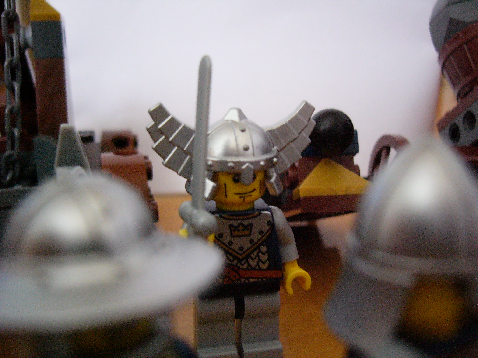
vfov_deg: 40.7
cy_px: 179
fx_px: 483
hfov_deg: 52.6
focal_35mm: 35
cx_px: 239
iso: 400
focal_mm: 5.8
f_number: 2.8
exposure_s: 1/10
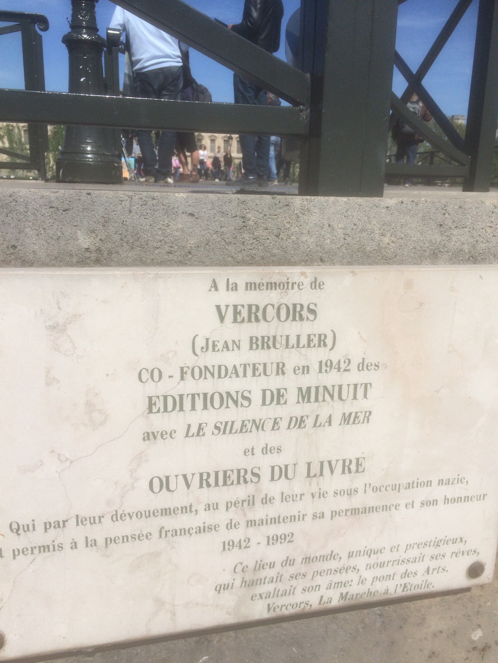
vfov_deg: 61.7
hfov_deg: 48.2
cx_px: 249
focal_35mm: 29
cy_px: 332
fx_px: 556
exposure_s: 1/4115
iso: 32
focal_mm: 4.15
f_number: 2.2
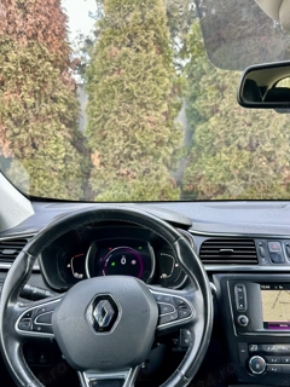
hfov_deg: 46.8
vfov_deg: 59.6
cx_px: 155
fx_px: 335
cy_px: 226
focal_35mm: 30
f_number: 1.78
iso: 64
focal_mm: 6.86
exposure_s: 1/110
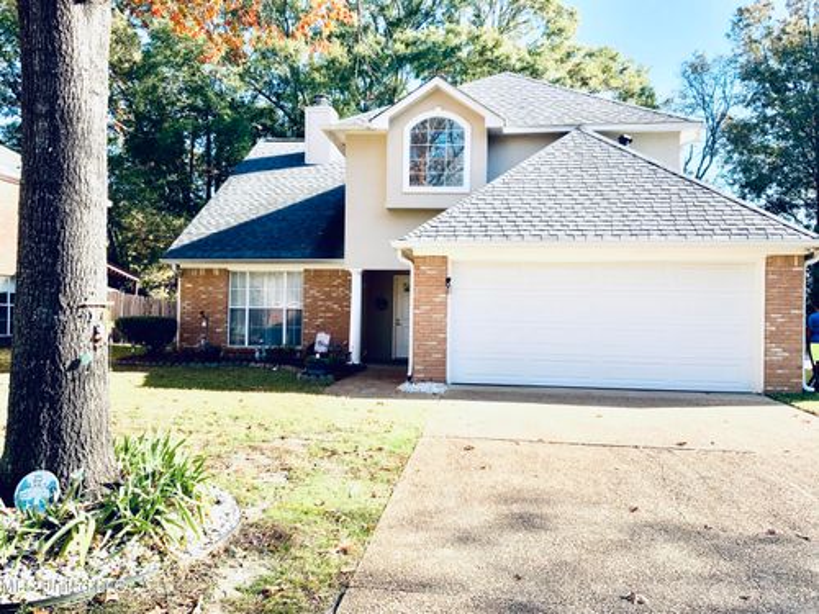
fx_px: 686
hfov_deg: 61.7
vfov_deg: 48.2
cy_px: 307
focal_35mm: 29
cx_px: 410
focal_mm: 3
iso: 16
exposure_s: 1/642
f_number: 1.8
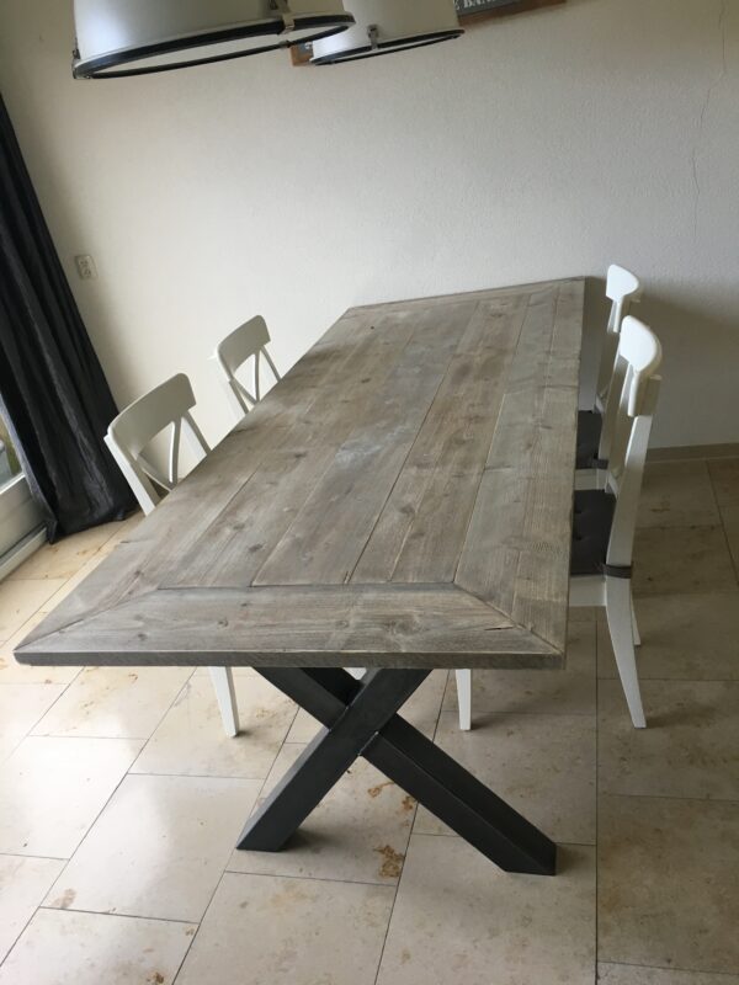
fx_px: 825
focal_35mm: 29
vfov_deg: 61.7
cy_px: 492
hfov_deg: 48.2
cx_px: 370
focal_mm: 4.15
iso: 50
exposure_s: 1/33
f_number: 2.2
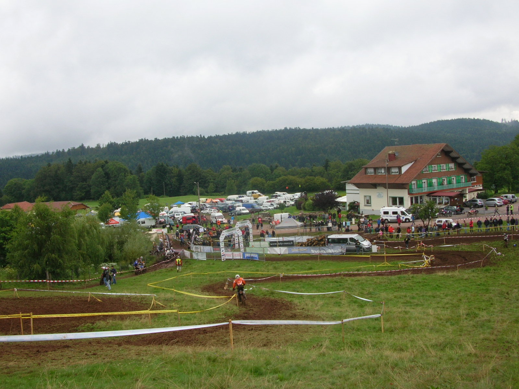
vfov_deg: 40.7
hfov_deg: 52.6
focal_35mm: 35
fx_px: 525
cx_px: 260
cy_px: 194
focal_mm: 5.8
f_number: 5.6
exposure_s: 1/130
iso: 50
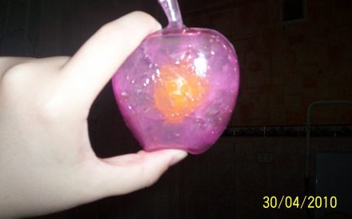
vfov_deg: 32.7
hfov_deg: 50.4
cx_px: 176
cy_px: 104
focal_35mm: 39
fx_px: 374
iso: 140
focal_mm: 5.9
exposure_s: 1/64
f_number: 4.5
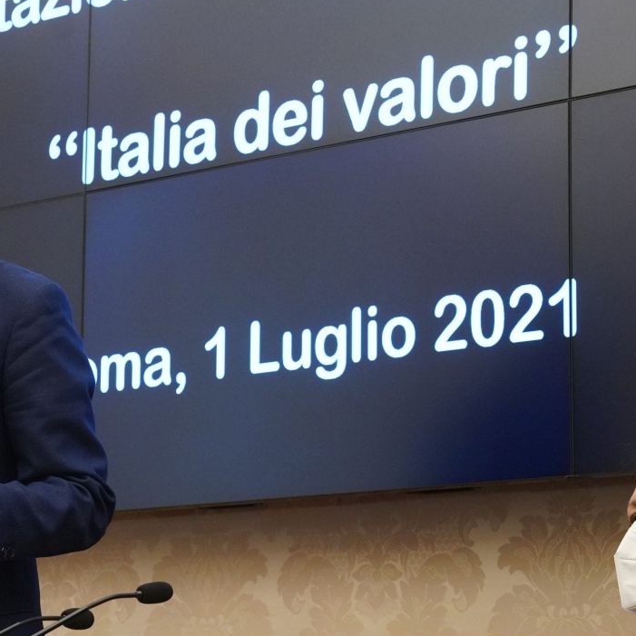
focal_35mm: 131
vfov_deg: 13.3
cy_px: 340
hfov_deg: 13.2
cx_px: 95
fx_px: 2723
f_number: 5.6
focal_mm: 60
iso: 5000
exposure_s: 1/160
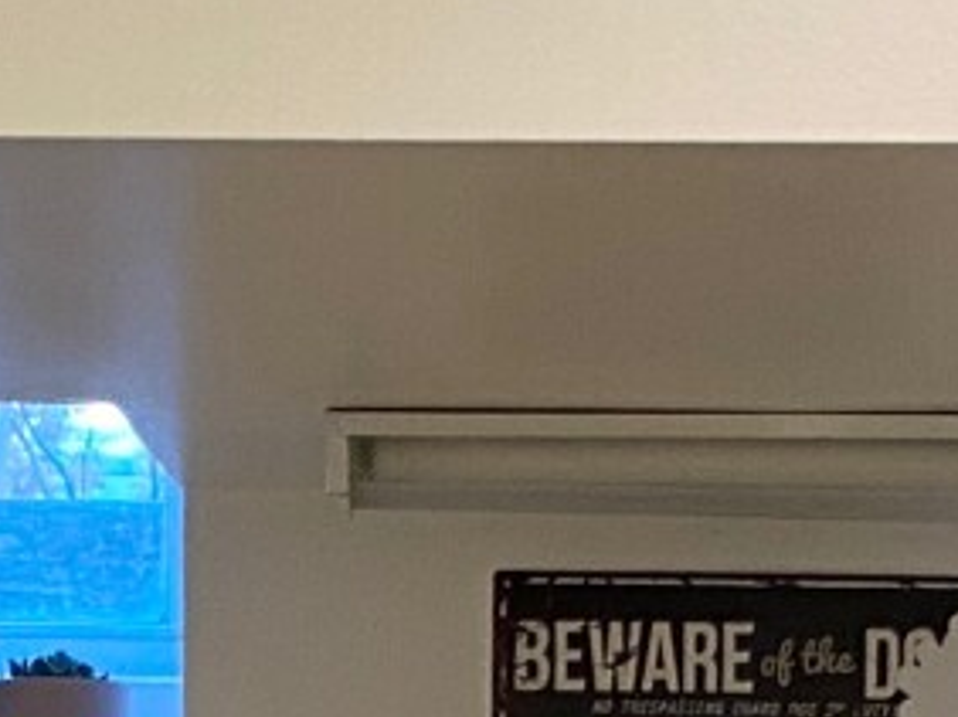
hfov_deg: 10.5
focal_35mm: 189
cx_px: 567
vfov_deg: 7.6
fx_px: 5226
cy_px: 1264
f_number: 1.8
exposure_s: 1/60
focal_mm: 4.25
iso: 125
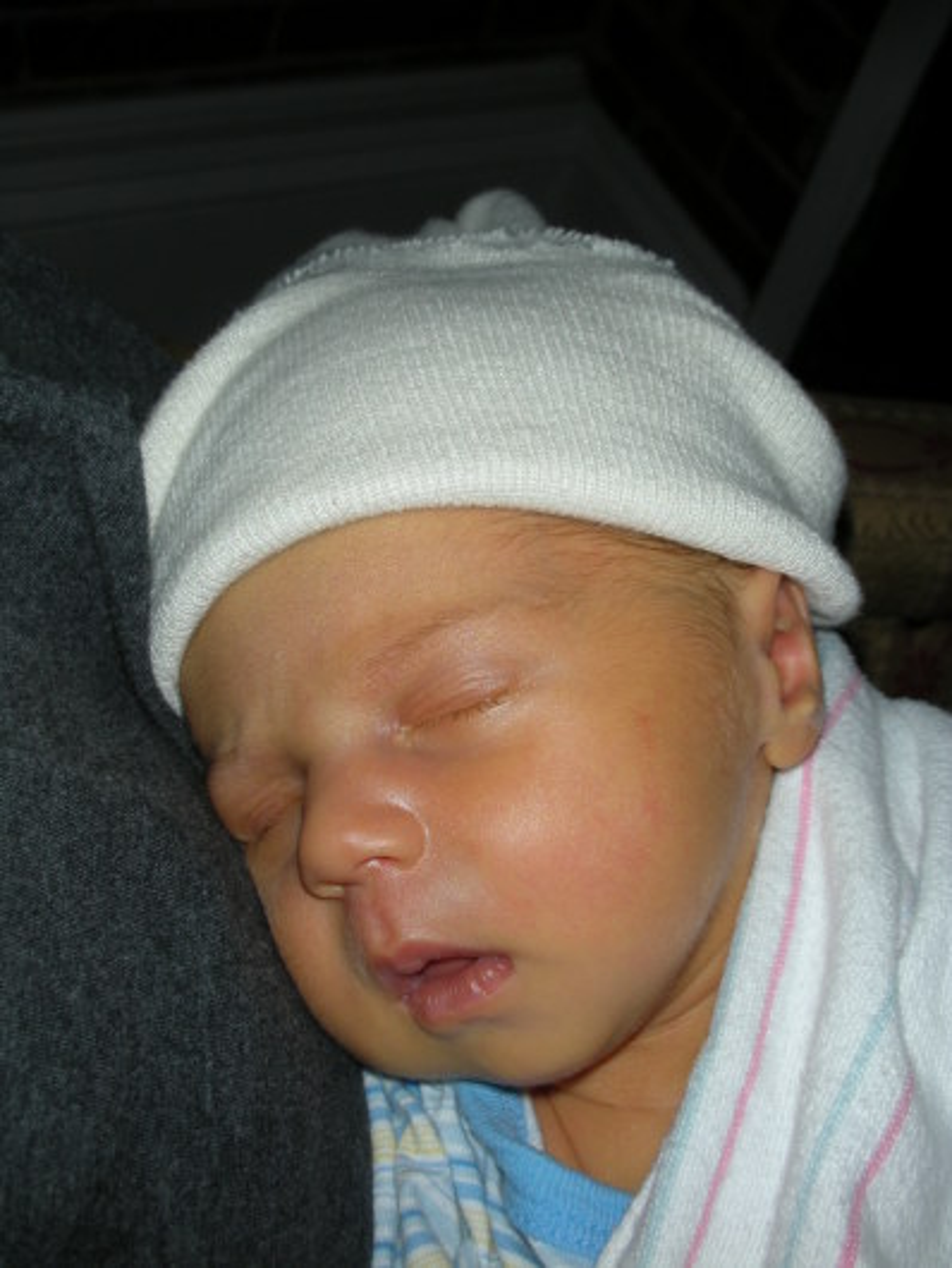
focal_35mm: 46
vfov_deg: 41.2
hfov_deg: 31.5
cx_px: 476
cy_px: 634
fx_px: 1685
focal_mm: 7.7
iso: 50
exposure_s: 1/60
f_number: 3.2
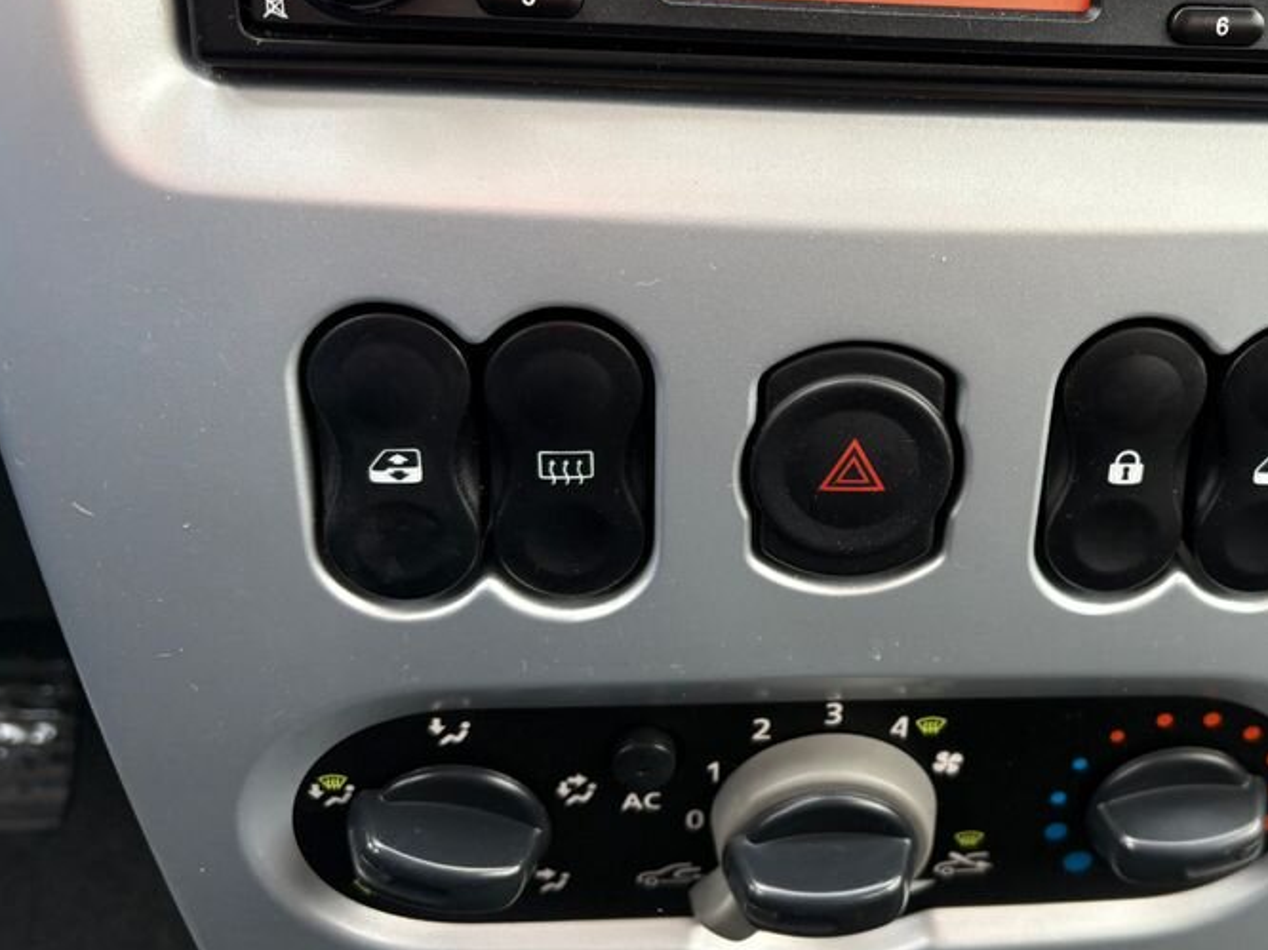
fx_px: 1465
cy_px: 343
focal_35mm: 40
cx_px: 914
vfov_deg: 35.7
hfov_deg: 45.6
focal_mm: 5.96
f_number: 1.6
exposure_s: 1/121
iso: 125
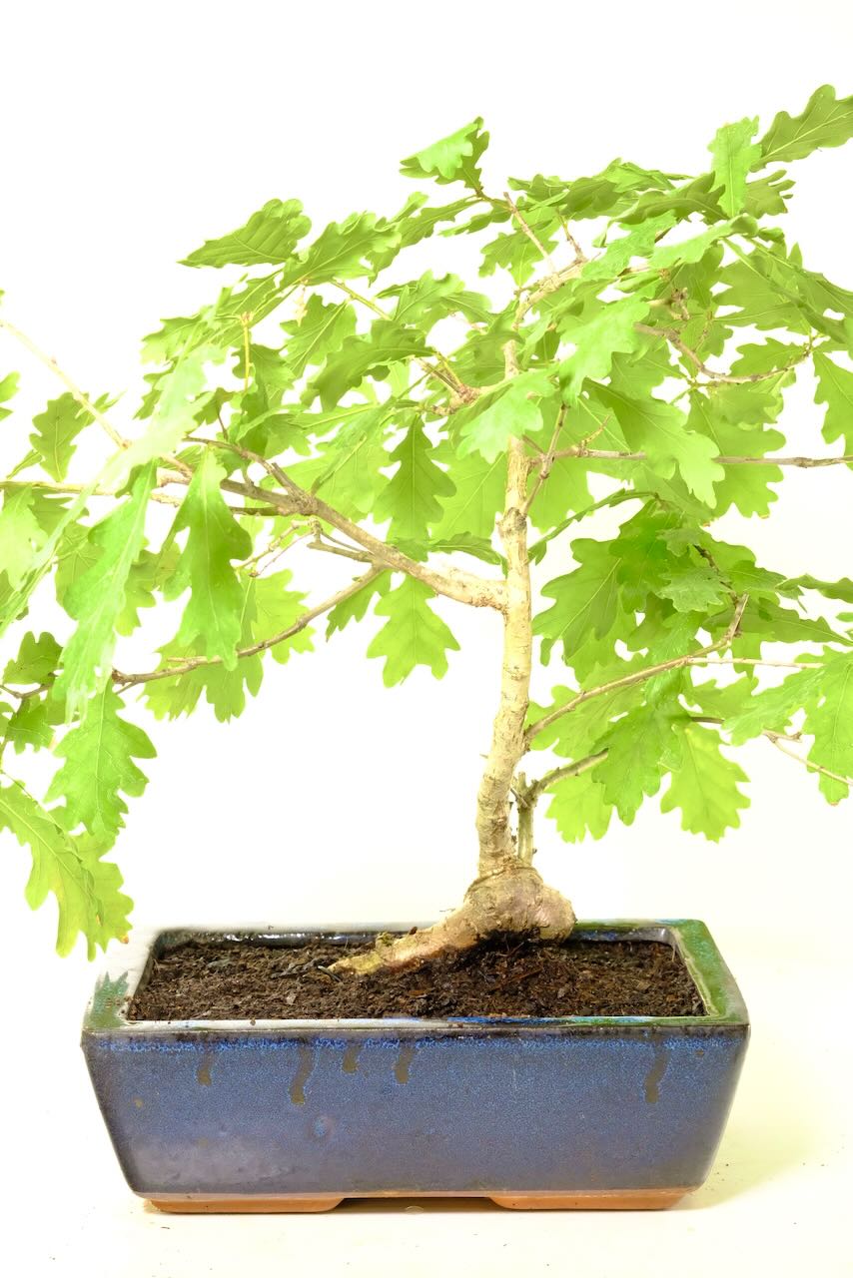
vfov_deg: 30.1
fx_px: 2380
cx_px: 426
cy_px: 639
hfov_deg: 20.3
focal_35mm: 67
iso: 3200
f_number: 9
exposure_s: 1/30
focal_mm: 44.7
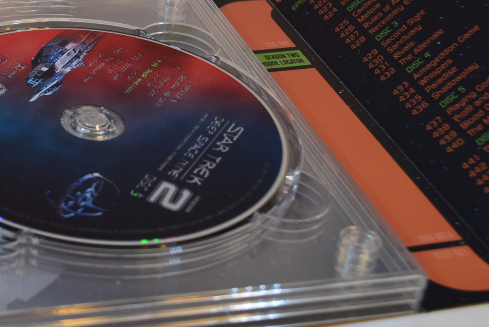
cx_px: -15
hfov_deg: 20.4
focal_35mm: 96
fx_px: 1307
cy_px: 69
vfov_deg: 14.2
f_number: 8
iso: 400
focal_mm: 27
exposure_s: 1/50
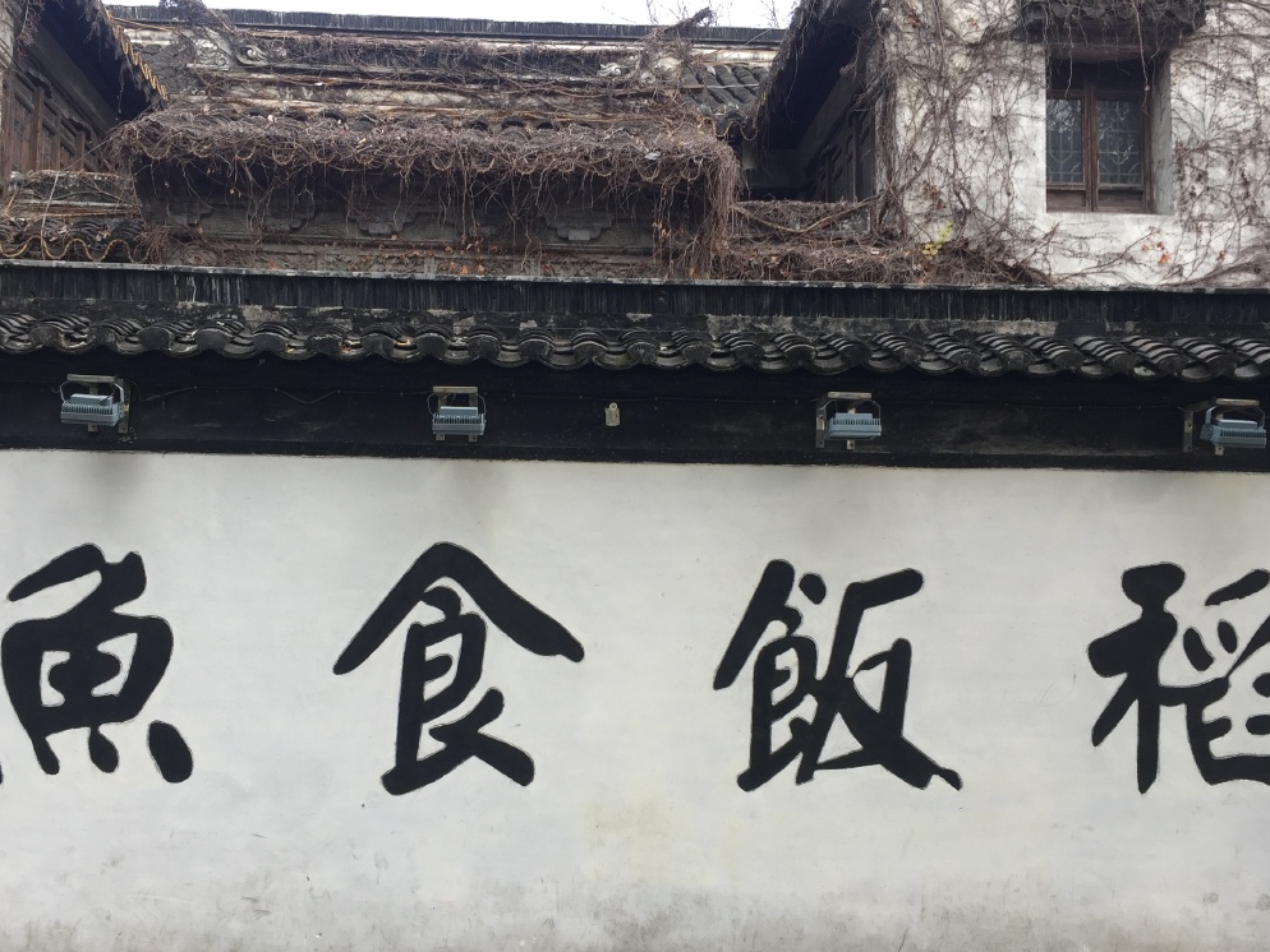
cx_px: 589
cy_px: 523
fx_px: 1284
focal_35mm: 35
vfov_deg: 40.7
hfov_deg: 52.6
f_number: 2.2
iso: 32
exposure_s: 1/144
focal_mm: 4.15
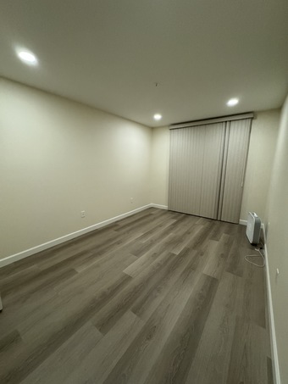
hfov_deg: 85.7
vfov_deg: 102.0
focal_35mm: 14
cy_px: 192
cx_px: 144
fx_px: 155
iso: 800
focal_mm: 2.22
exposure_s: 1/60
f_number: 2.2
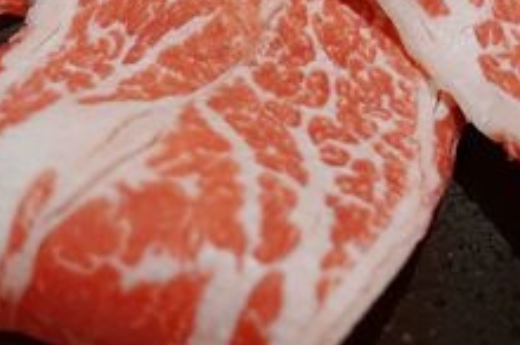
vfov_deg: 17.7
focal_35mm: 71
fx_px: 1024
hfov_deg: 26.6
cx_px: 544
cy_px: -124
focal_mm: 8.8
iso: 640
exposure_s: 1/25
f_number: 2.5
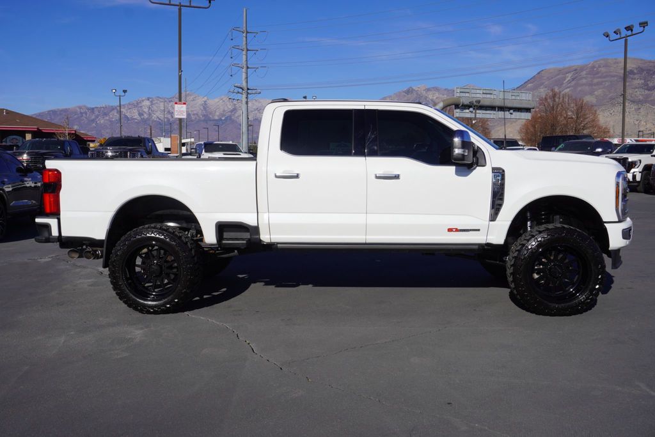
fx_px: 655
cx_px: 328
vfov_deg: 36.9
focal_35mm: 36
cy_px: 218
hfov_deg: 53.1
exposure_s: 1/320
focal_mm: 24
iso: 100
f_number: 11
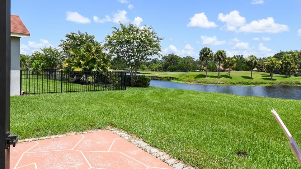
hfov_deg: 71.8
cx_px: 142
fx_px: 208
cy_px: 66
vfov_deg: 44.1
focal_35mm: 26
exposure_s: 1/320
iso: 100
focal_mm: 10
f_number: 7.1
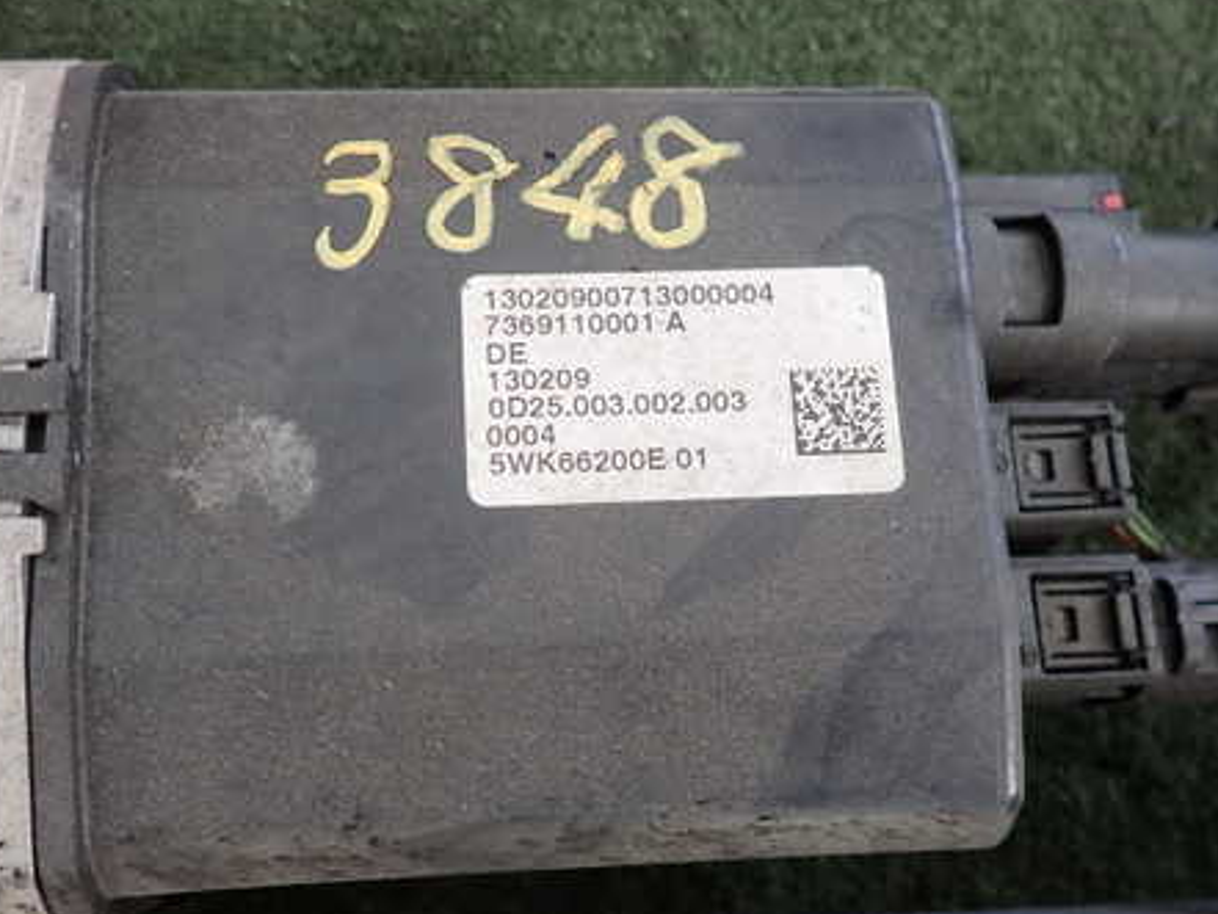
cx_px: 566
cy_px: 494
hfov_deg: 53.9
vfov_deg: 41.8
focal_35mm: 34
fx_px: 1197
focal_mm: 4.5
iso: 100
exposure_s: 1/60
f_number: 2
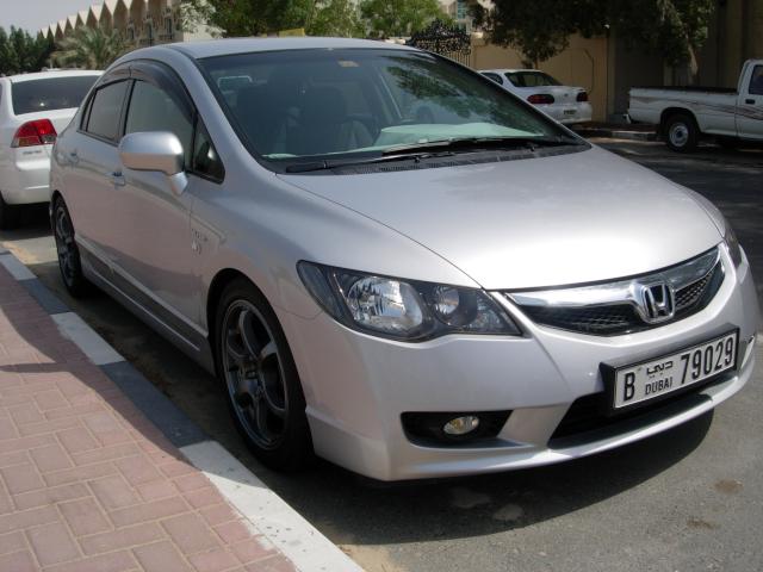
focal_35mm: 38
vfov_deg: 37.7
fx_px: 838
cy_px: 286
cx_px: 382
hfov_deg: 49.0
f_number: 4.8
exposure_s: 1/1117
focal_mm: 7.8
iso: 64
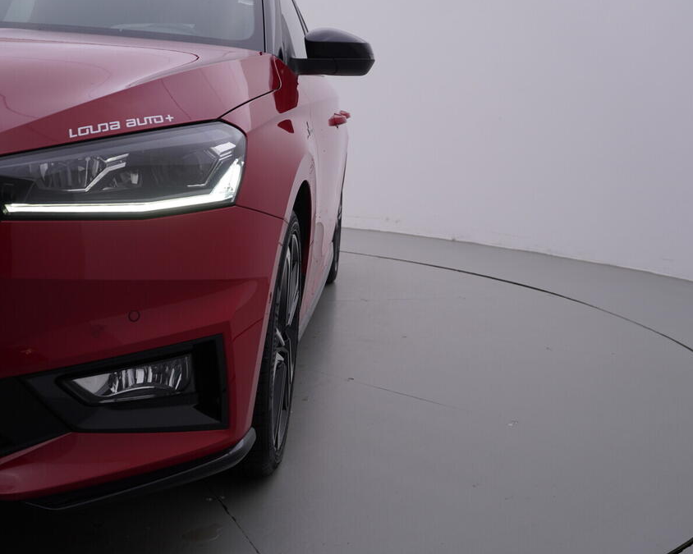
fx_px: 841
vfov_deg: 36.5
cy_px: 277
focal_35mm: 41
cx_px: 275
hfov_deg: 44.5
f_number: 5
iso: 125
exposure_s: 1/125
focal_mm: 24
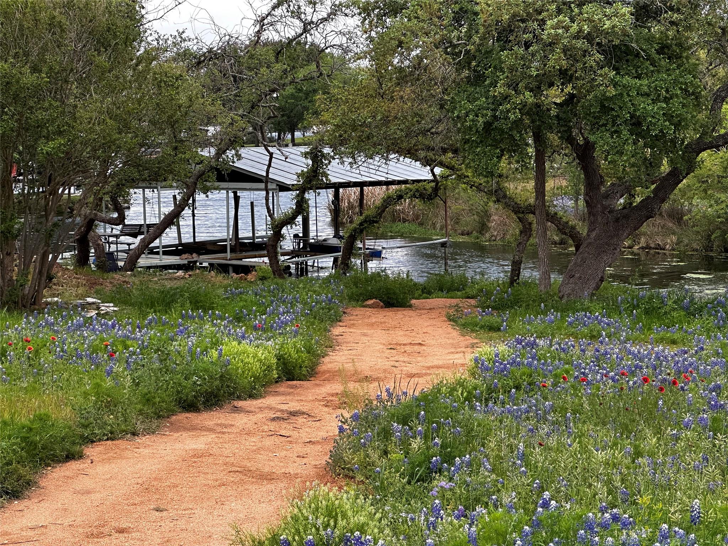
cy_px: 273
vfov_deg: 19.1
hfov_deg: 25.3
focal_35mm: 77
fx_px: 1619
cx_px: 364
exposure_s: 1/99
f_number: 2.8
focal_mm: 9
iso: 160
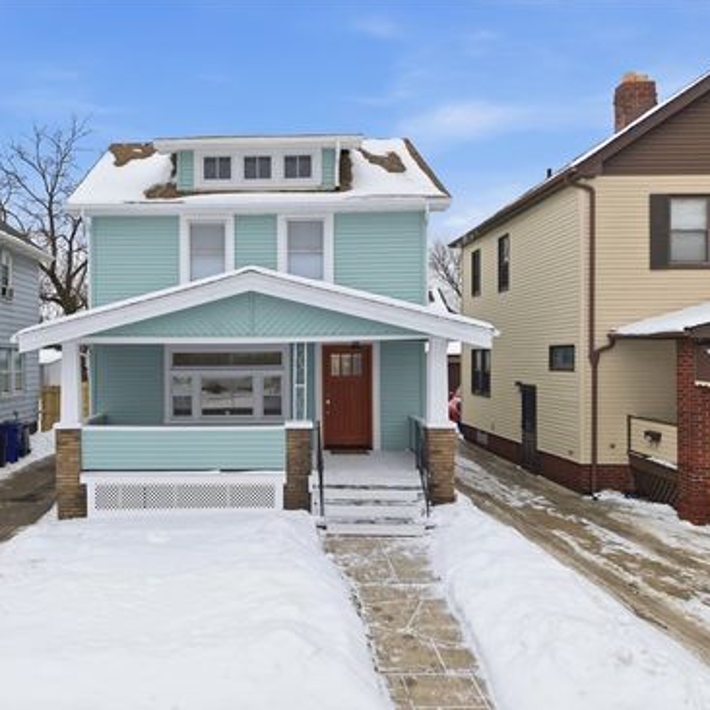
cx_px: 252
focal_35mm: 29
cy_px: 360
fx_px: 673
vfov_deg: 55.6
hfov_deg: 54.8
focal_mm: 8.7
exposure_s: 1/30
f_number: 1.8
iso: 100
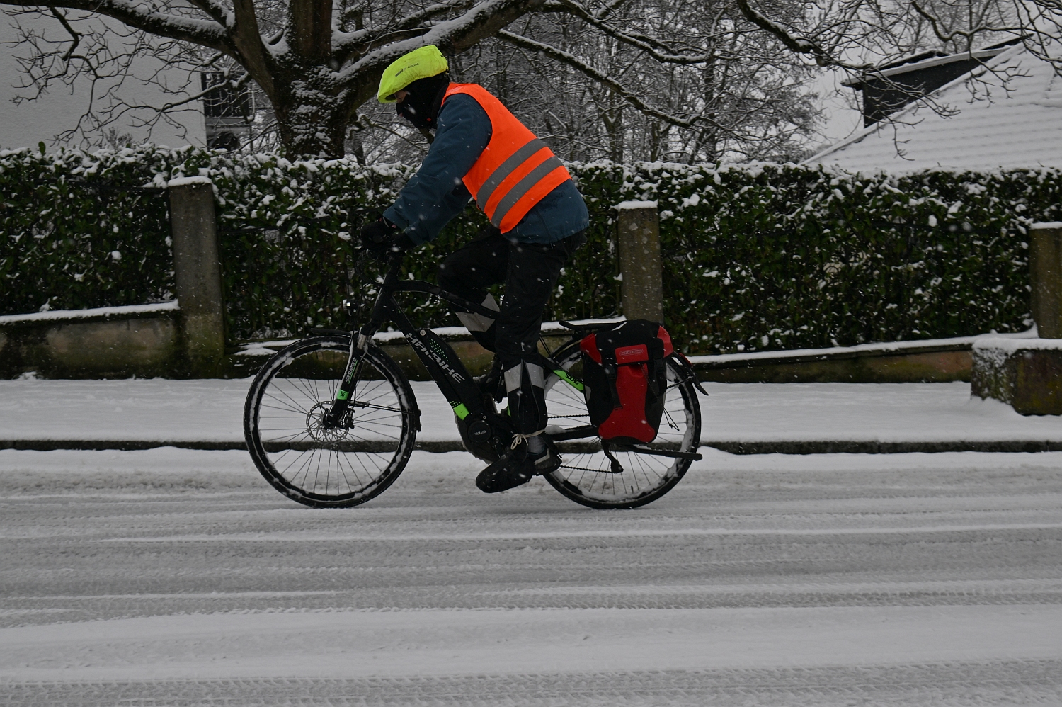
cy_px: 354
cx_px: 531
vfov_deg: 28.0
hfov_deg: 41.1
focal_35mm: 48
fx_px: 1415
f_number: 11
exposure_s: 1/640
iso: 320
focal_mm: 48
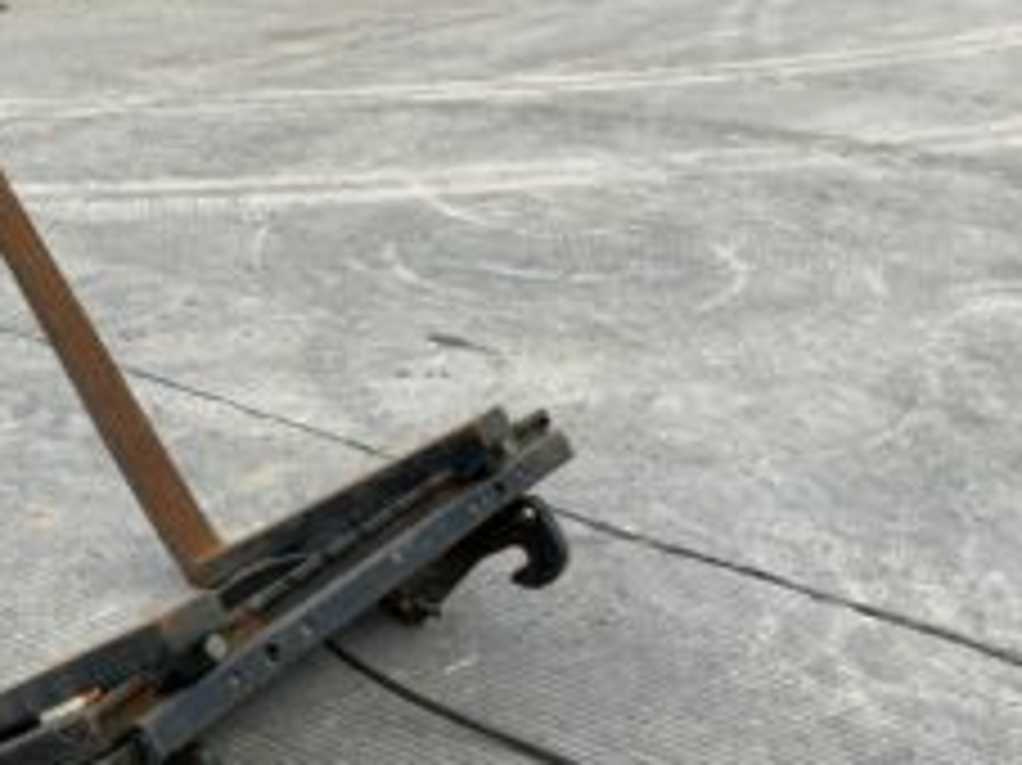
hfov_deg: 39.7
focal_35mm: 46
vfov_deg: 31.2
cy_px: 518
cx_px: 216
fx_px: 1357
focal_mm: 3
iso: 16
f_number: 1.8
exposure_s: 1/1015
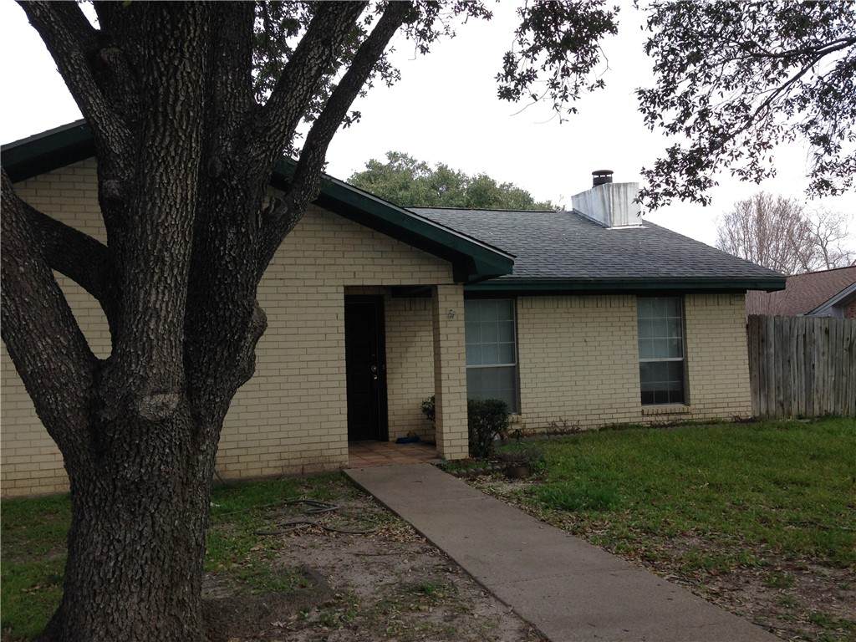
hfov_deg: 55.4
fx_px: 816
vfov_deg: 42.9
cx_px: 428
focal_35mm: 33
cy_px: 321
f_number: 2.4
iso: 50
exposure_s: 1/583
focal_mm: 4.12
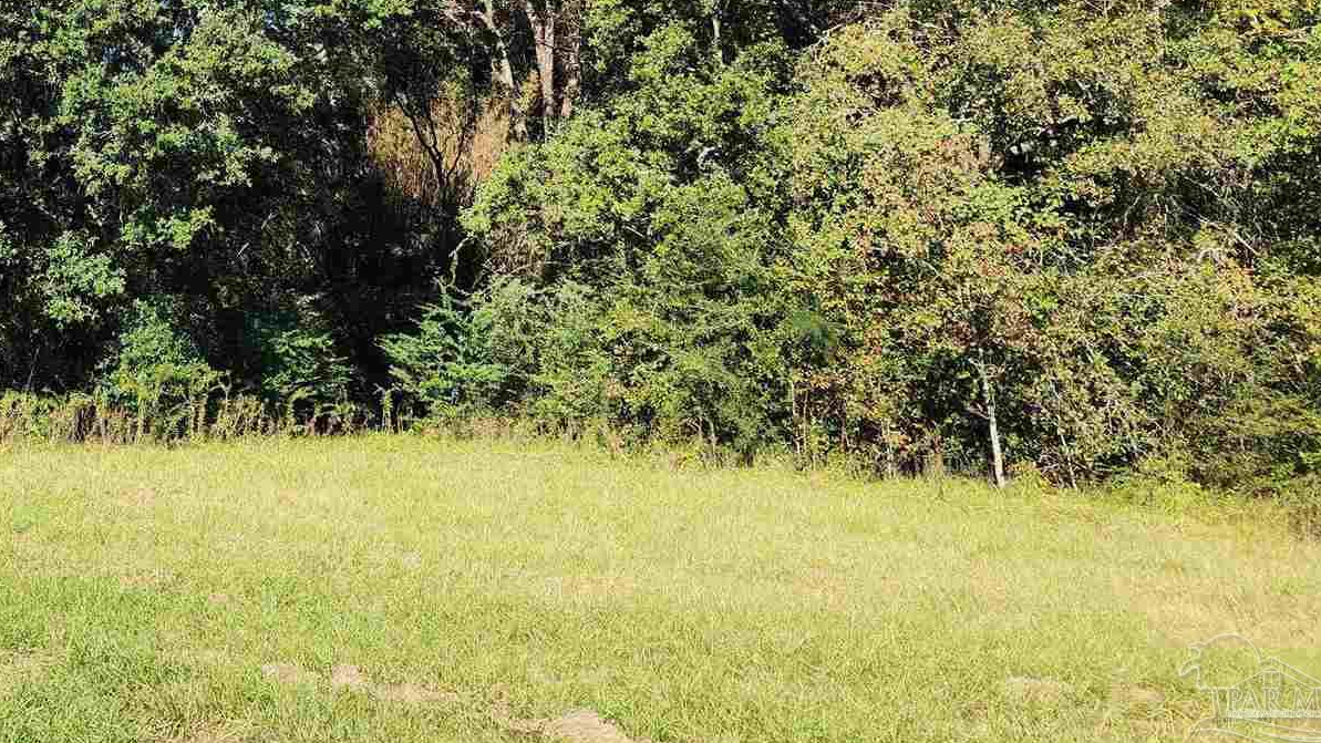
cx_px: 244
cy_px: -96
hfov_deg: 44.8
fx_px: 1506
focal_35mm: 43
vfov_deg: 25.5
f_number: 1.8
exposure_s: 1/577
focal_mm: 6.4
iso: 12
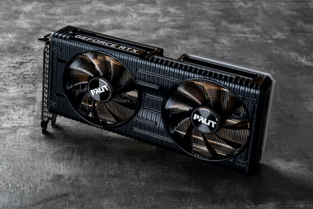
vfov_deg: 22.6
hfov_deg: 33.4
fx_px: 522
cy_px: 104
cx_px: 156
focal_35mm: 60
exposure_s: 1/100
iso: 100
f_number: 14
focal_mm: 60
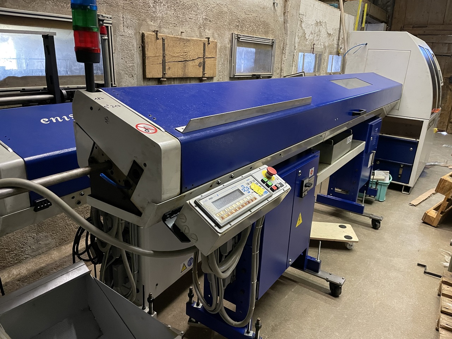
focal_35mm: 26
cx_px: 226
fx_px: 339
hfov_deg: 67.3
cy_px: 170
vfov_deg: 53.1
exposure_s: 1/33
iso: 500
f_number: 1.6
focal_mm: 4.2
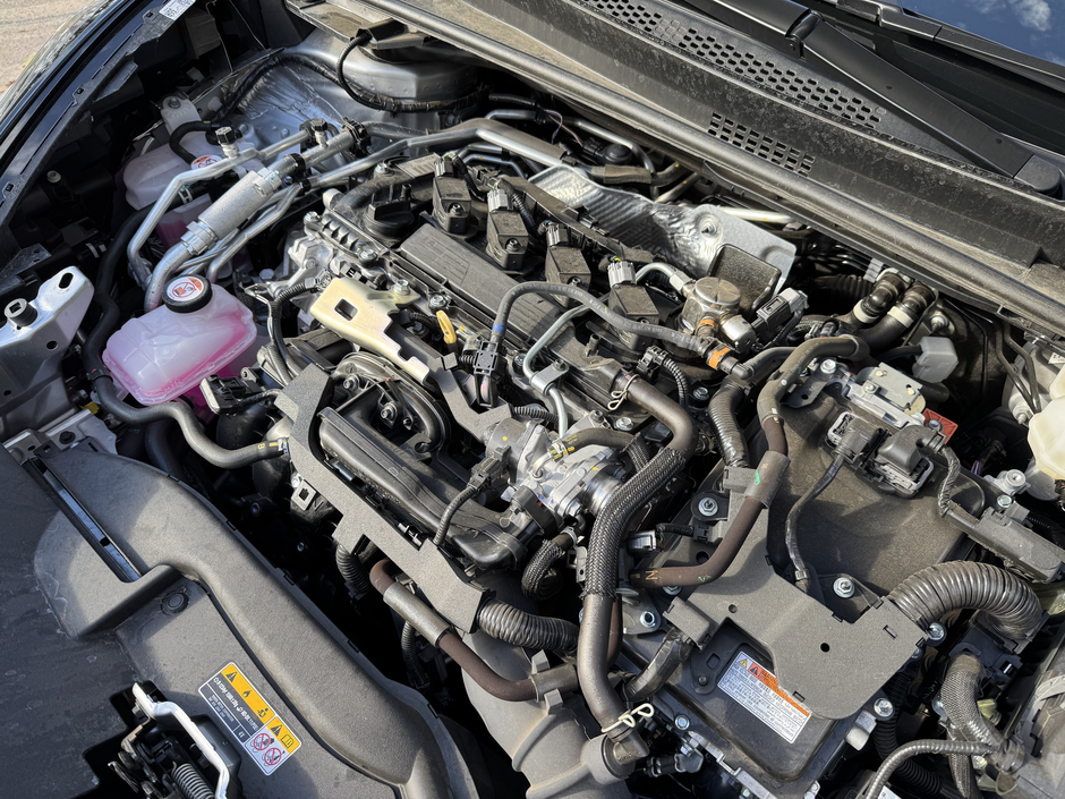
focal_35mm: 24
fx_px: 738
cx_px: 532
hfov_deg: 71.6
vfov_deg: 56.8
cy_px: 400
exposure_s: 1/288
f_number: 1.78
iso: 80
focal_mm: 6.76
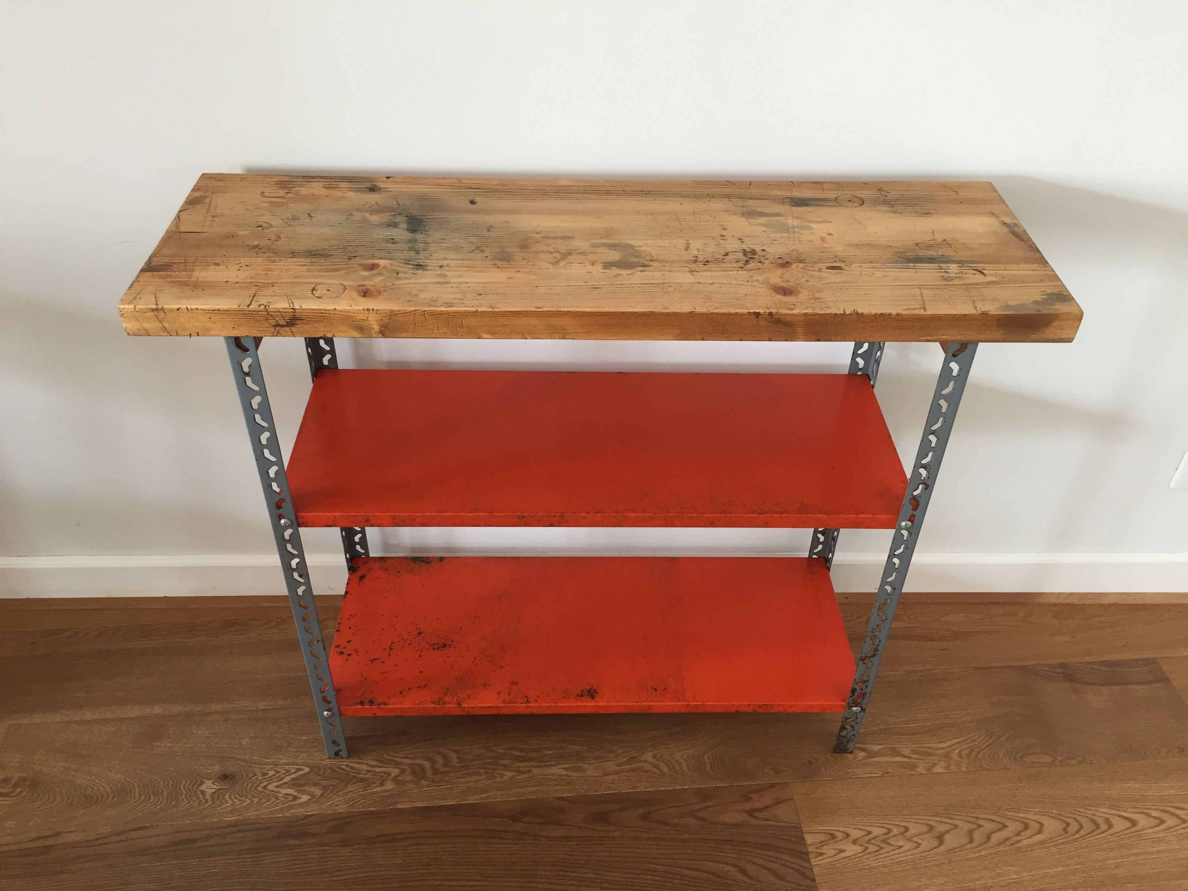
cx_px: 594
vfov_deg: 48.2
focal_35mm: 29
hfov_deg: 61.7
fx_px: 995
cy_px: 446
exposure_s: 1/33
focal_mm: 4.15
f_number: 2.2
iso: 80
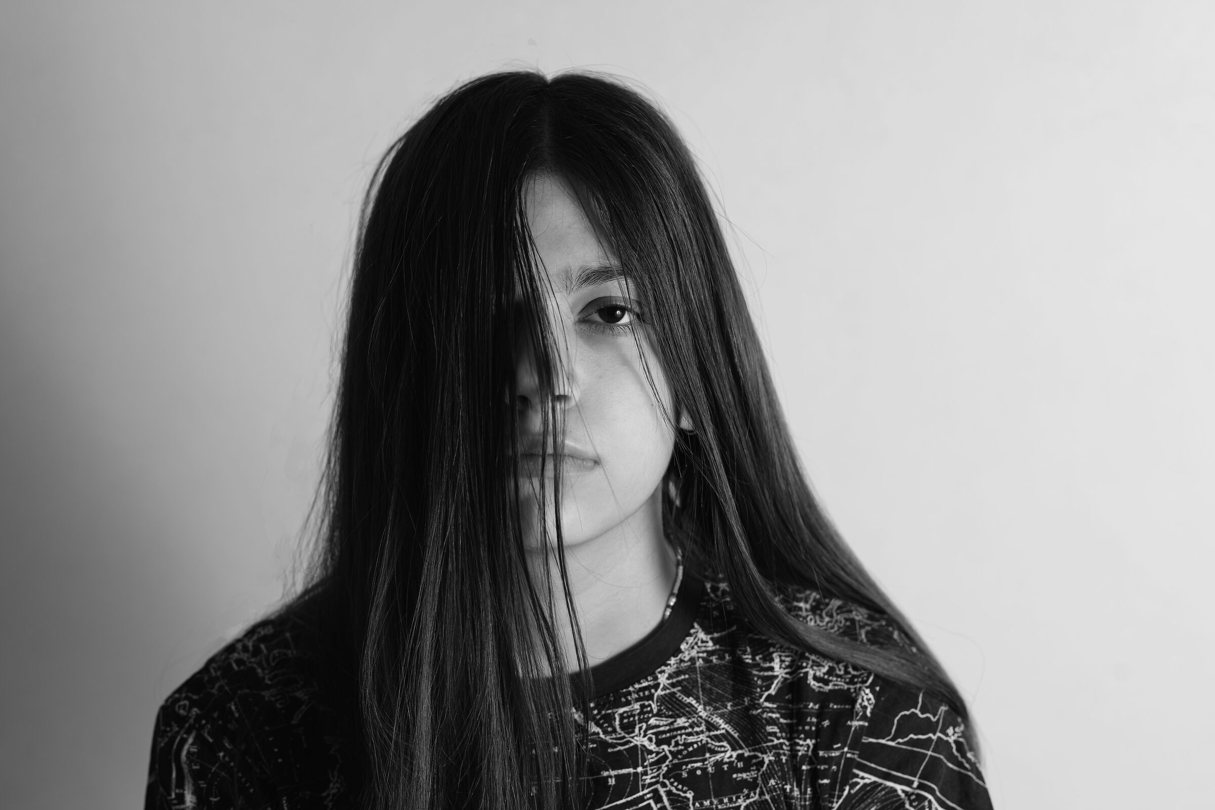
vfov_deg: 16.1
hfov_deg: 23.9
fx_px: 2869
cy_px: 405
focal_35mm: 85
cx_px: 608
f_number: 4
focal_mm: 85
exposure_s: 1/125
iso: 200
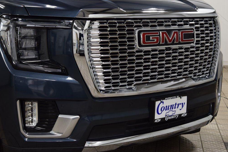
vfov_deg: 21.2
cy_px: 76
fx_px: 405
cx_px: 114
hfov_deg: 31.4
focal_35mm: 64
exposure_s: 1/20
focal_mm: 42
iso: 400
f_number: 6.3
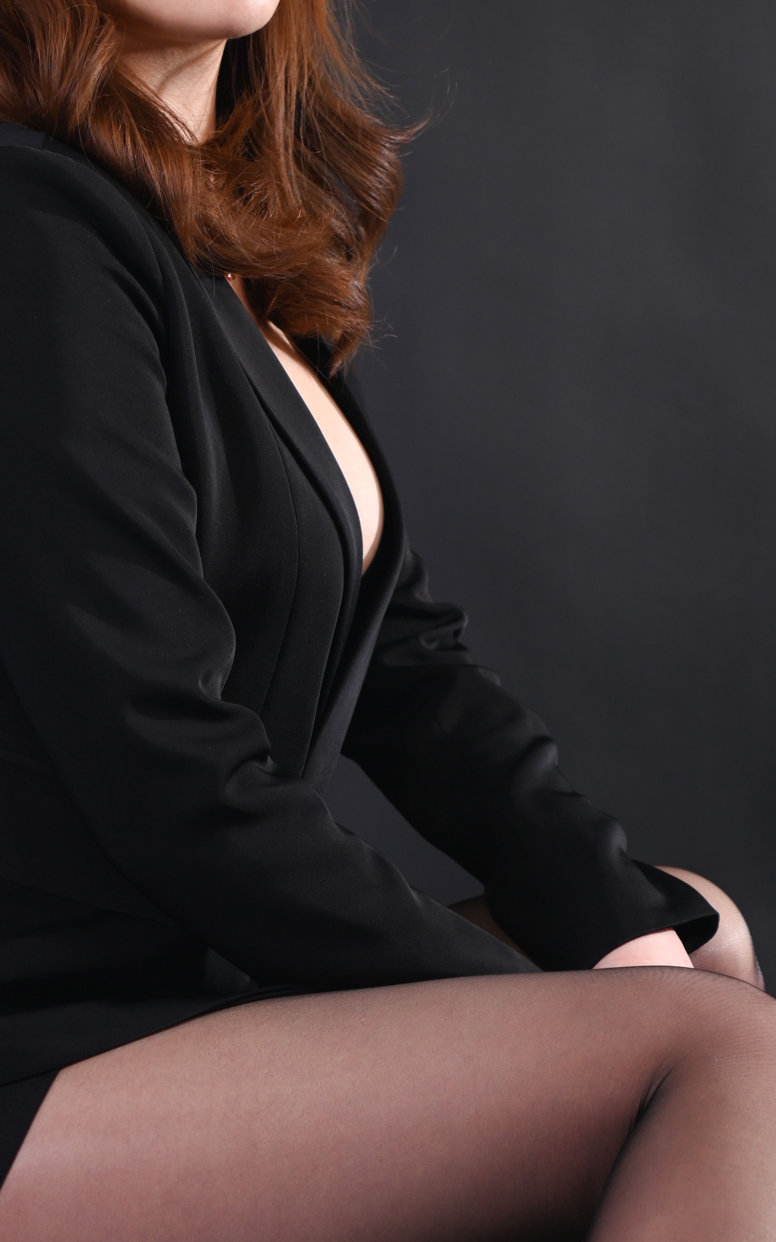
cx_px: 384
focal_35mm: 110
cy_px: 792
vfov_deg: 18.9
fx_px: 3722
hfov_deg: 11.9
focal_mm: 48
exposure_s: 1/160
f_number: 2.8
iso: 100
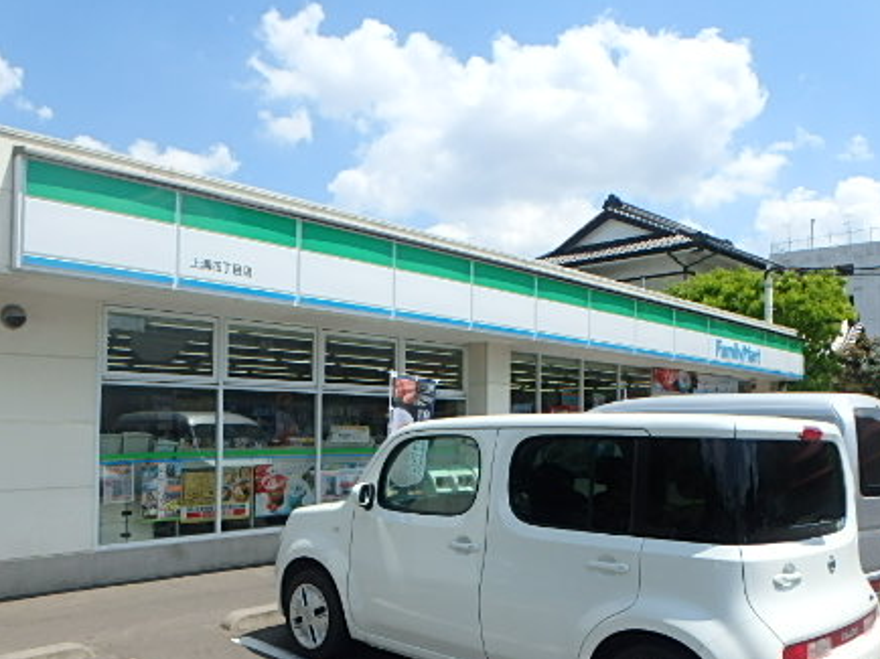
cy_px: 397
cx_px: 452
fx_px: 788
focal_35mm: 31
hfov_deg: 58.4
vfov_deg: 45.1
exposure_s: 1/500
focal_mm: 3.7
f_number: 6
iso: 125
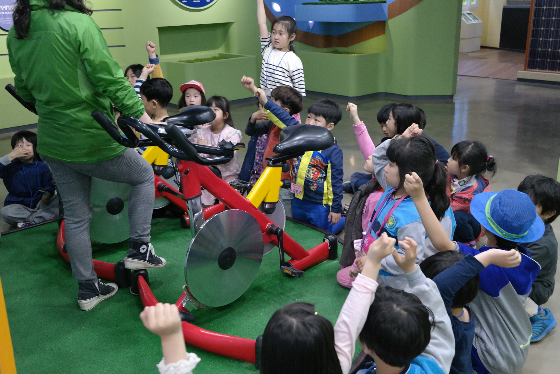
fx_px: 560
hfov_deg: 53.1
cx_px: 280
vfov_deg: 36.9
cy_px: 187
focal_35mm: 36
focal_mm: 24
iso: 1600
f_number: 4
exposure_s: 1/50
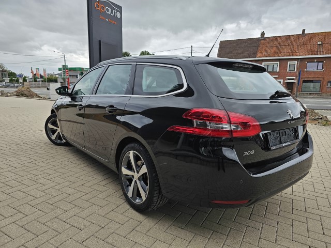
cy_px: 124
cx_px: 166
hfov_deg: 73.9
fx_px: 220
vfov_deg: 58.9
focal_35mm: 23
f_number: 1.7
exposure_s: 1/212
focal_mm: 6.3
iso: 20
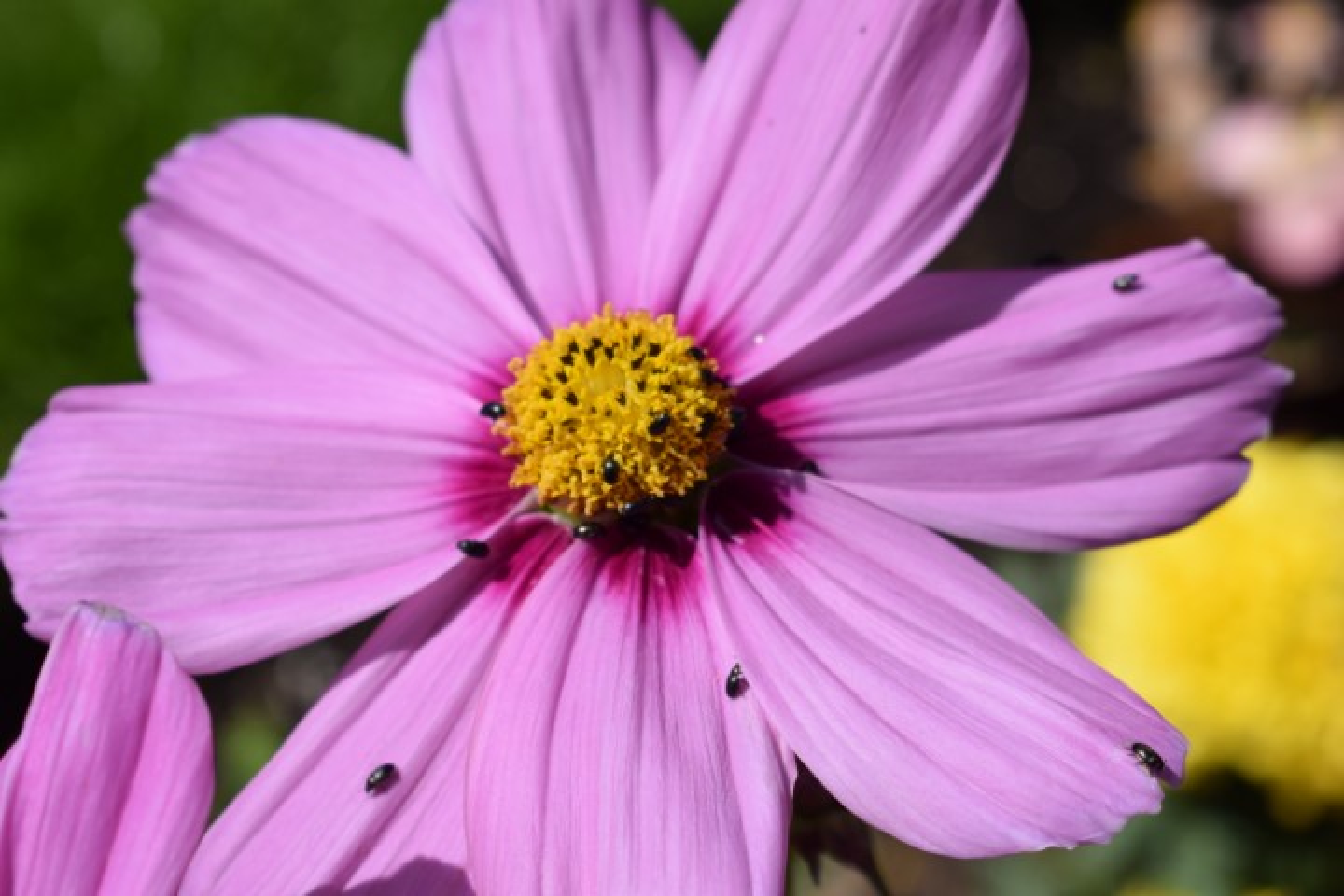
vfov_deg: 16.6
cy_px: 448
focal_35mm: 82
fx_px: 3080
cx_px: 672
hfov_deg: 24.6
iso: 200
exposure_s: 1/800
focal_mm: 55
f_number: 8
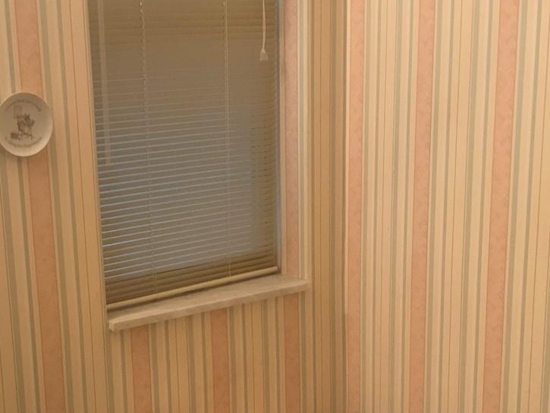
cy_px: 304
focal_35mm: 64
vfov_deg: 22.7
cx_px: 182
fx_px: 1017
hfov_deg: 30.0
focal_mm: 3
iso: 100
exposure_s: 1/60
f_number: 1.8
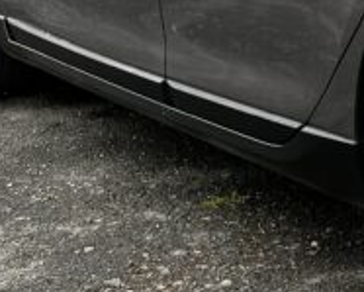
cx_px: 630
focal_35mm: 109
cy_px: -57
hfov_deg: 15.4
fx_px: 1175
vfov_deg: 13.7
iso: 50
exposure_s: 1/466
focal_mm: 5.7
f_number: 1.5
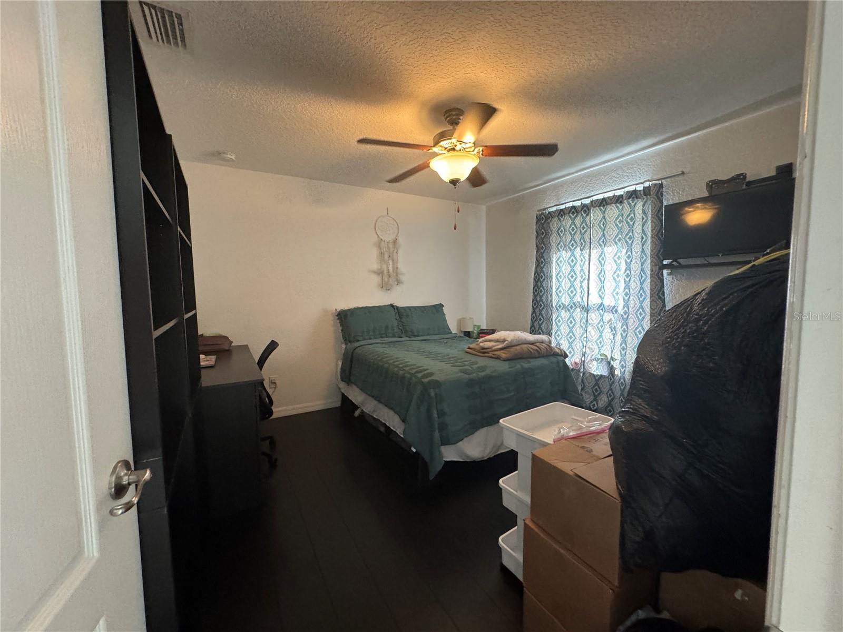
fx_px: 341
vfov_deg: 85.7
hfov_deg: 102.1
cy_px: 316
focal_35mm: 14
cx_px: 422
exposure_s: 1/60
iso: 640
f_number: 2.2
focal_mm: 2.22
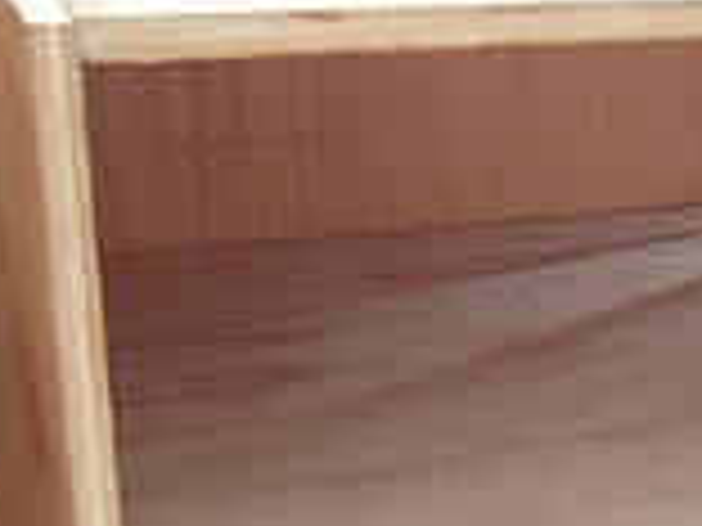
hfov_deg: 17.5
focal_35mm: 108
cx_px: 796
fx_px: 2190
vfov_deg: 13.5
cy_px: 544
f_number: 2.7
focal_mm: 5
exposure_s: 1/15
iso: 400
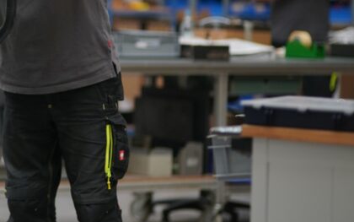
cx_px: -67
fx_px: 2037
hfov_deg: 9.8
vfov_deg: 6.2
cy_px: 5
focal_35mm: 211
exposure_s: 1/1250
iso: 400
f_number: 1.6
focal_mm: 85
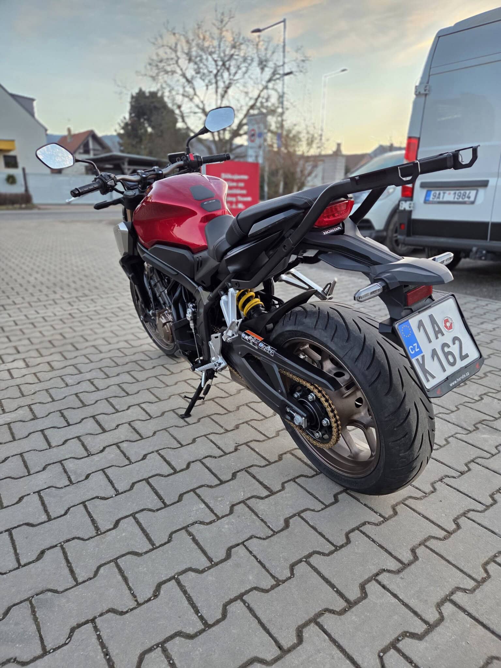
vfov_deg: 73.9
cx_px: 250
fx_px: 444
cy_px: 334
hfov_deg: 58.9
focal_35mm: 23
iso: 125
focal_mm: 5.4
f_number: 1.8
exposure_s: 1/180
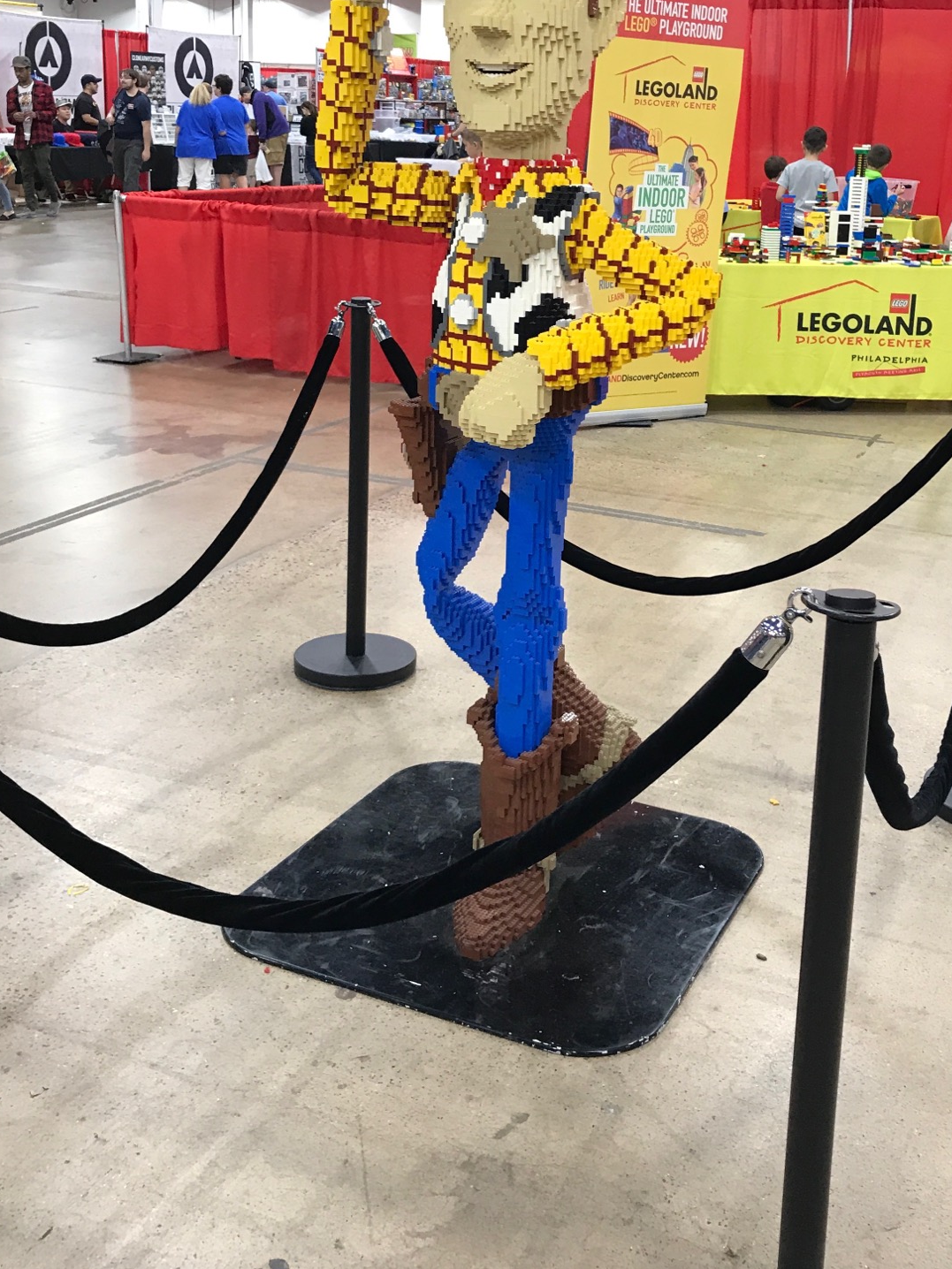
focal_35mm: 39
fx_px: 1430
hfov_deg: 36.7
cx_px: 553
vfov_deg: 47.2
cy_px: 431
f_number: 1.8
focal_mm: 3.99
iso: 40
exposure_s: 1/20
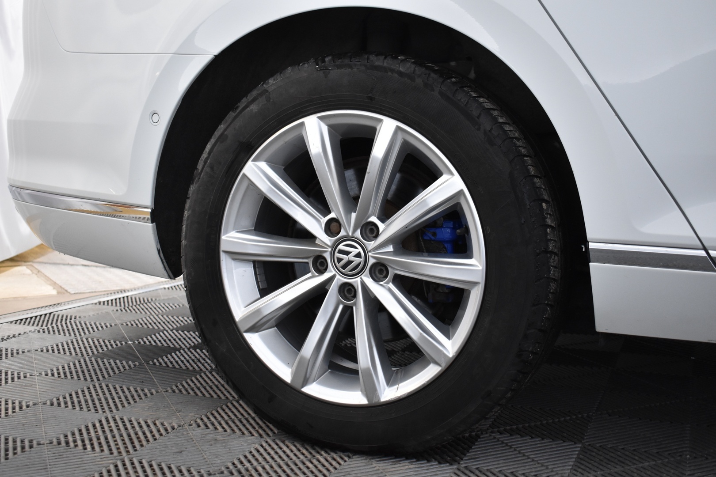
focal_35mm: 42
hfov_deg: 46.4
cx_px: 358
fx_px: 835
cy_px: 238
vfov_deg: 31.9
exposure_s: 1/50
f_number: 4.2
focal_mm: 28
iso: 1100
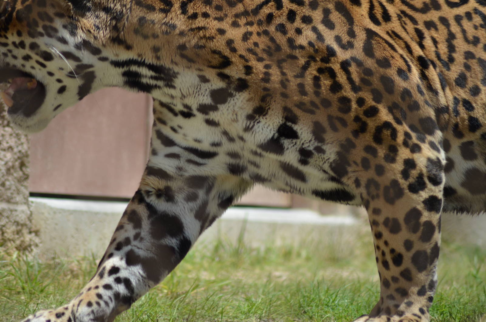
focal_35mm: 375
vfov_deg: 3.7
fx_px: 5052
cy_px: 161
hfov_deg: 5.5
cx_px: 243
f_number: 5.3
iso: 400
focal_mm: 250
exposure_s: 1/2000
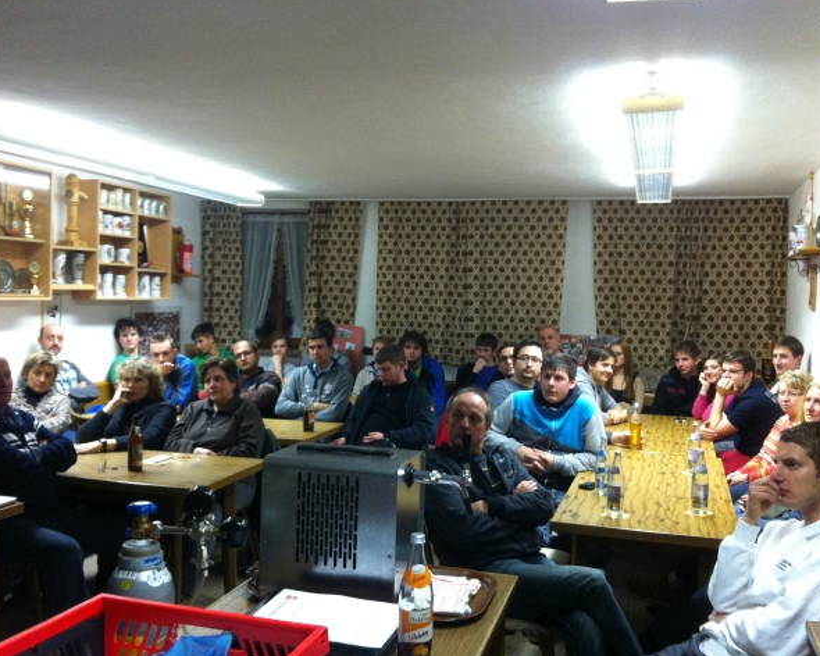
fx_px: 898
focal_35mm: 37
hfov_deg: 49.1
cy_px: 328
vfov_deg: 40.1
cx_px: 414
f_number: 2.8
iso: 250
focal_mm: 3.85
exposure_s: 1/15
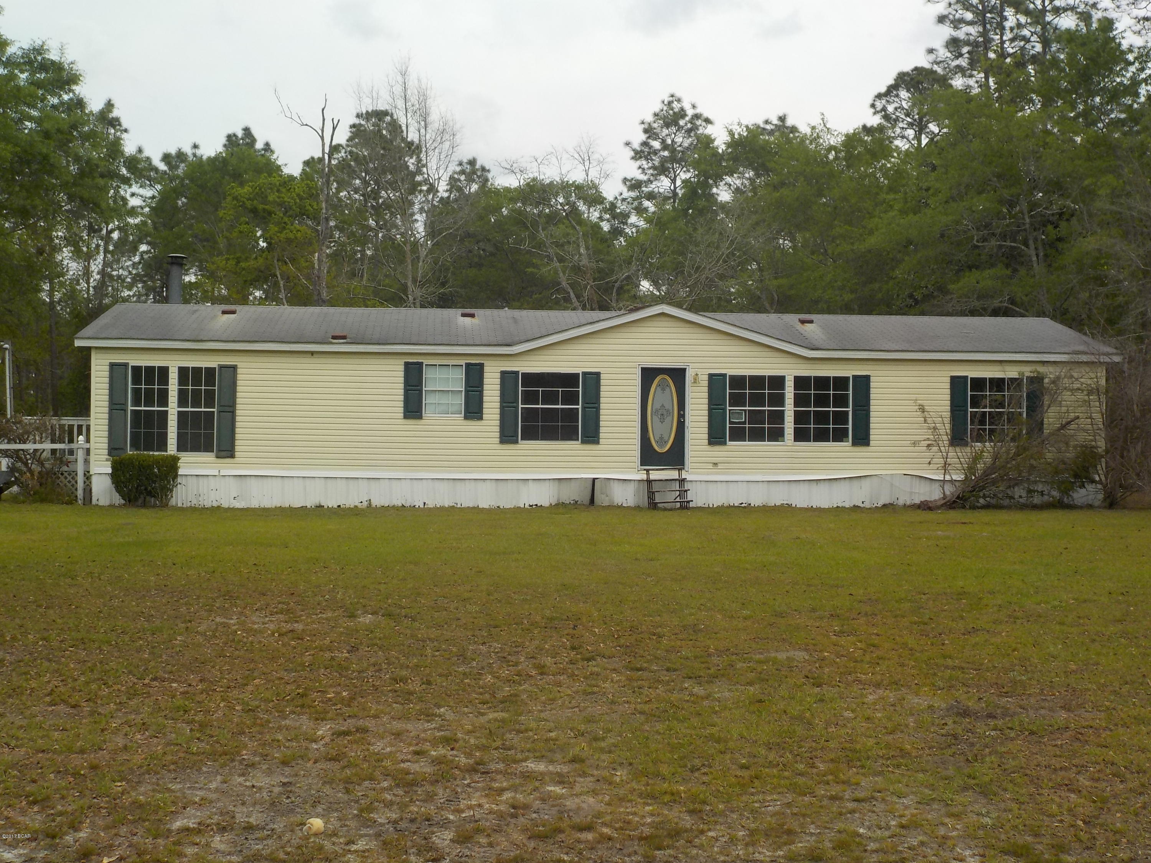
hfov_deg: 40.4
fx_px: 1563
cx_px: 576
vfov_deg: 30.9
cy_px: 432
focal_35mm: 47
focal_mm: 6.4
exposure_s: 1/640
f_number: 4.2
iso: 125
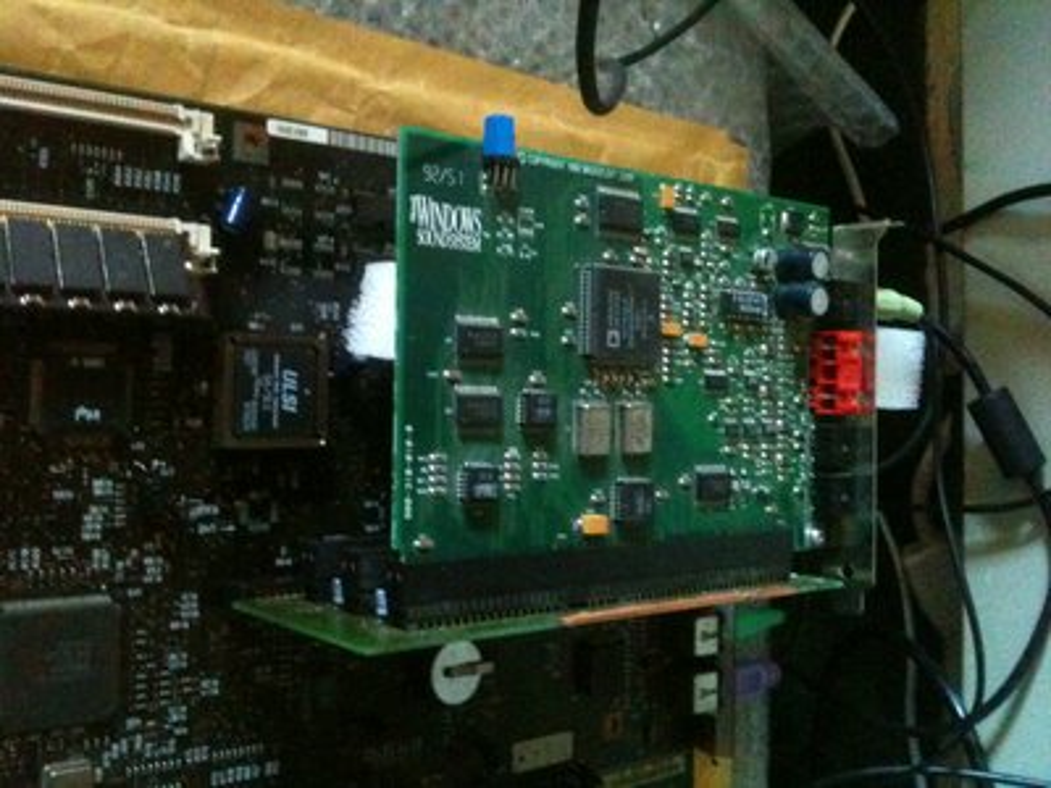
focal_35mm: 35
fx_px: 1063
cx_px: 526
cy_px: 394
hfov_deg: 52.6
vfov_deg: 40.7
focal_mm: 3.85
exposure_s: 1/10
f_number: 2.8
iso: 1000
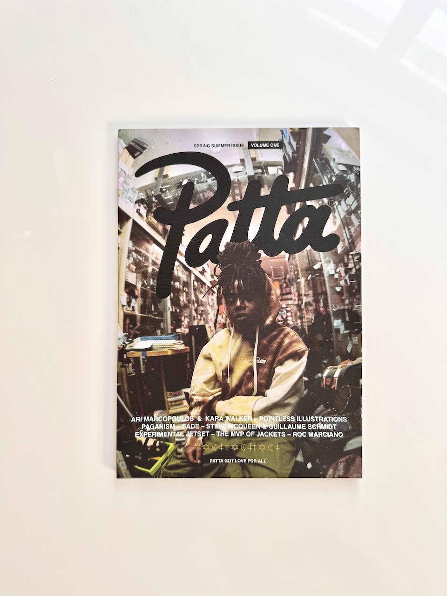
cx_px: 224
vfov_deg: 71.6
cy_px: 298
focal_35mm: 24
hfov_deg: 56.8
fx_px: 413
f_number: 1.78
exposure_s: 1/190
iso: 64
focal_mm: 6.76
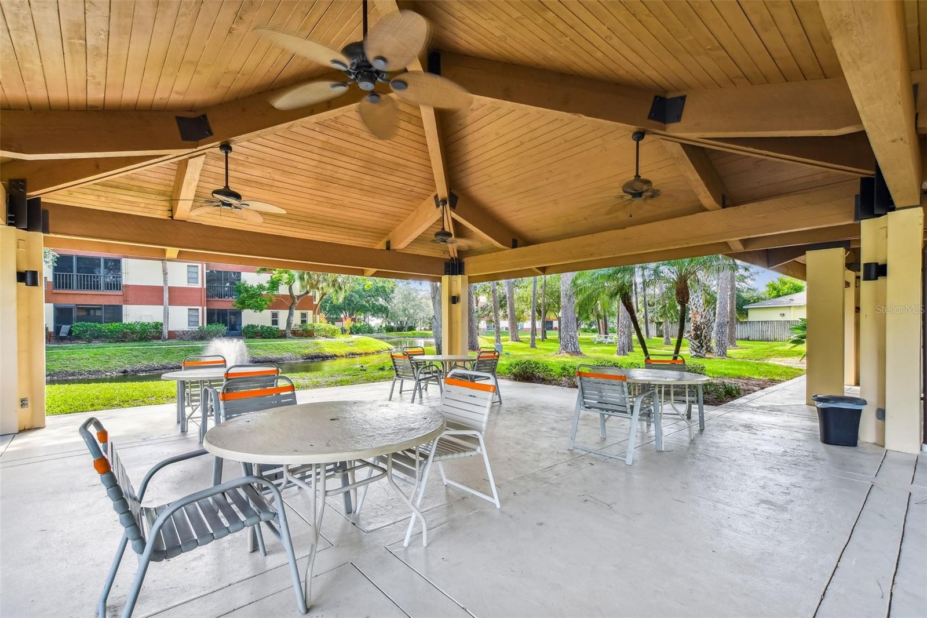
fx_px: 386
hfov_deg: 100.4
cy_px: 309
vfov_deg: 77.3
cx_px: 464
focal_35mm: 15
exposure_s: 1/50
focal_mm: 10
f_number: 7.1
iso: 100
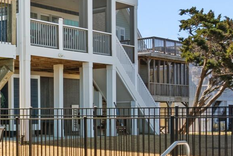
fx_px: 499
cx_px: -127
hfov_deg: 21.5
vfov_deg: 17.4
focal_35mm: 77
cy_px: 146
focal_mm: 10
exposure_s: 1/125
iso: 100
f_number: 5.6
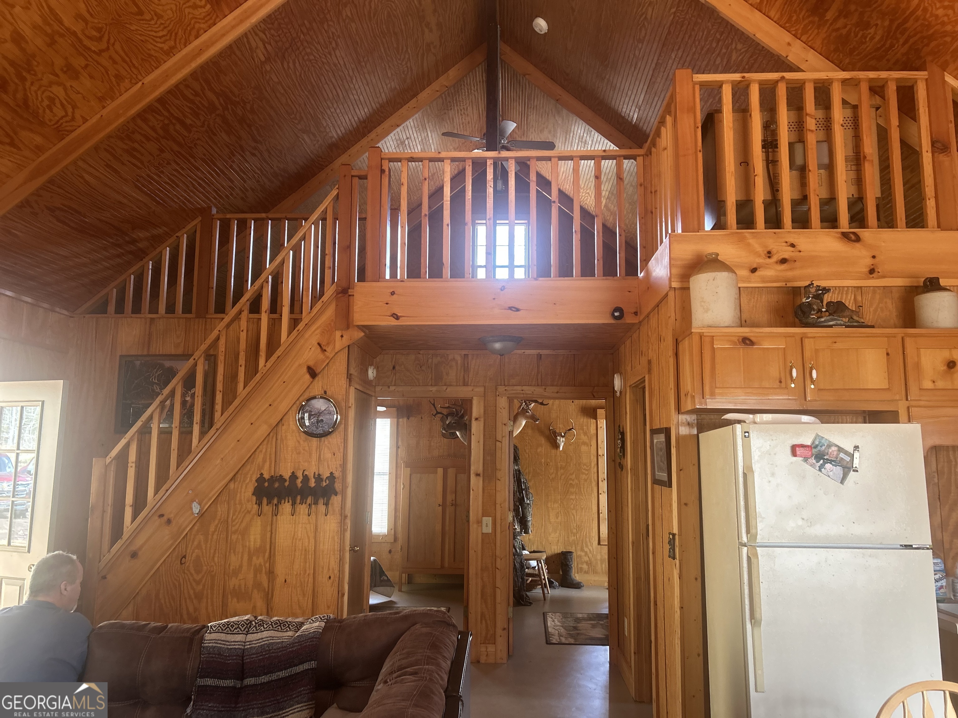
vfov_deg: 53.1
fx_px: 720
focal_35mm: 26
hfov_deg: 67.3
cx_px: 479
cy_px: 359
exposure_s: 1/60
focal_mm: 5.7
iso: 160
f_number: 1.5
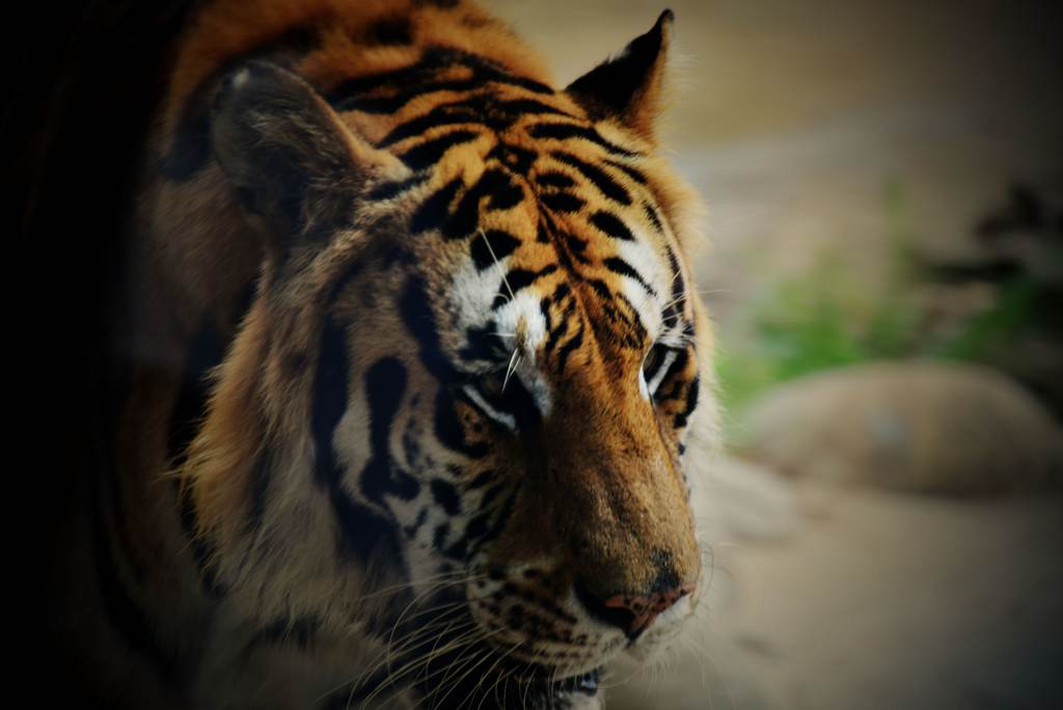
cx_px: 532
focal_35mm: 300
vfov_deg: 4.6
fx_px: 8863
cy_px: 355
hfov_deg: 6.9
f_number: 5.6
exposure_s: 1/40
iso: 200
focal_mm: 300
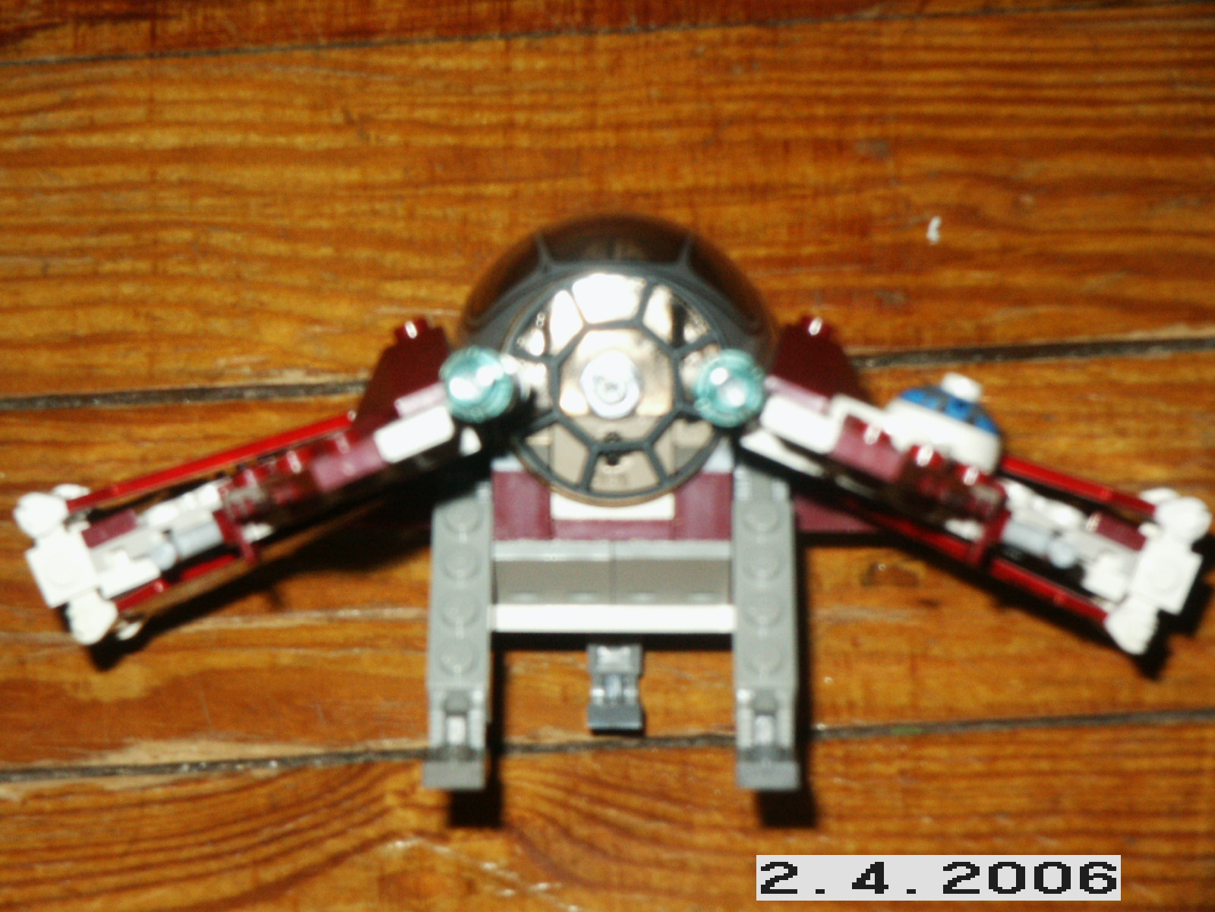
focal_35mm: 132
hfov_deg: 14.9
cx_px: 608
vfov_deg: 11.2
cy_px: 456
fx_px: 4633
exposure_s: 1/125
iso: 200
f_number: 8
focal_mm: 26.96
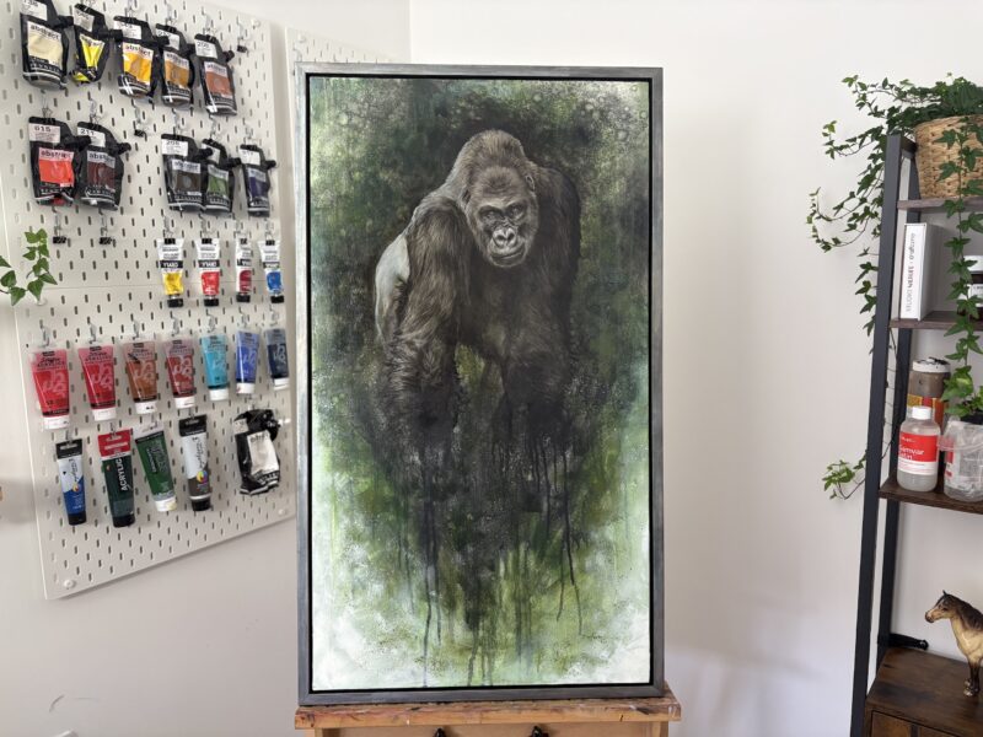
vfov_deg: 53.1
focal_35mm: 26
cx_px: 492
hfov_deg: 67.3
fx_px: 738
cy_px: 368
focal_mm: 5.96
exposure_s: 1/50
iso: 160
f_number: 1.6
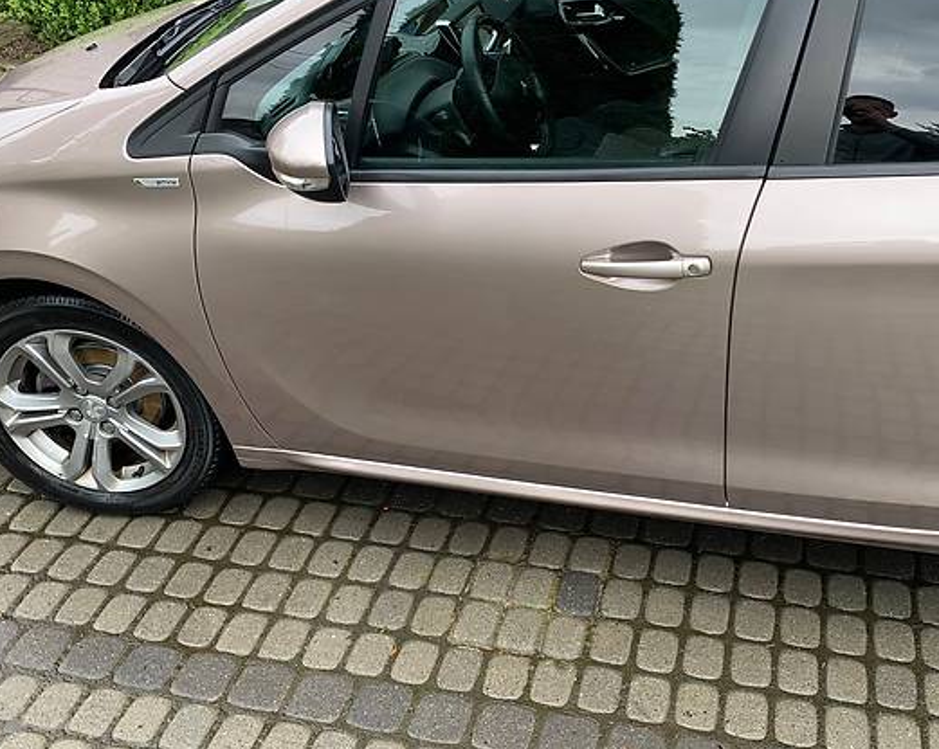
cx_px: 564
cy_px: 342
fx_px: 1083
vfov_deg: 38.2
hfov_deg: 46.6
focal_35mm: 39
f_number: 1.8
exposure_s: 1/201
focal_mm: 4.2
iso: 25
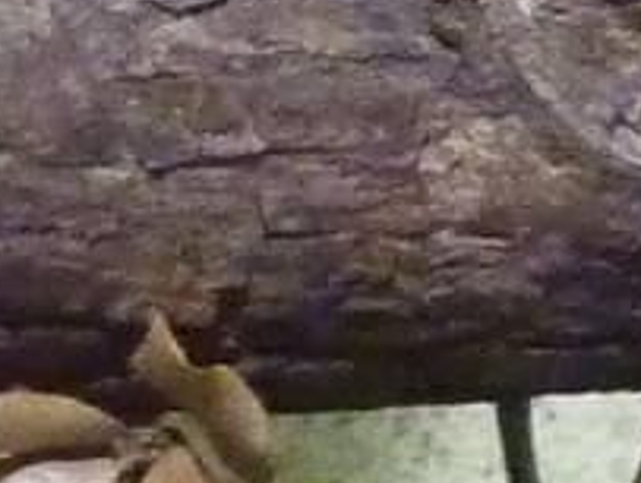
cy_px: -578
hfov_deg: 2.2
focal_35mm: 881
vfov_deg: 1.7
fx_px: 16343
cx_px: 1844
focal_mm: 12.8
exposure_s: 1/80
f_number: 4.2
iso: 800
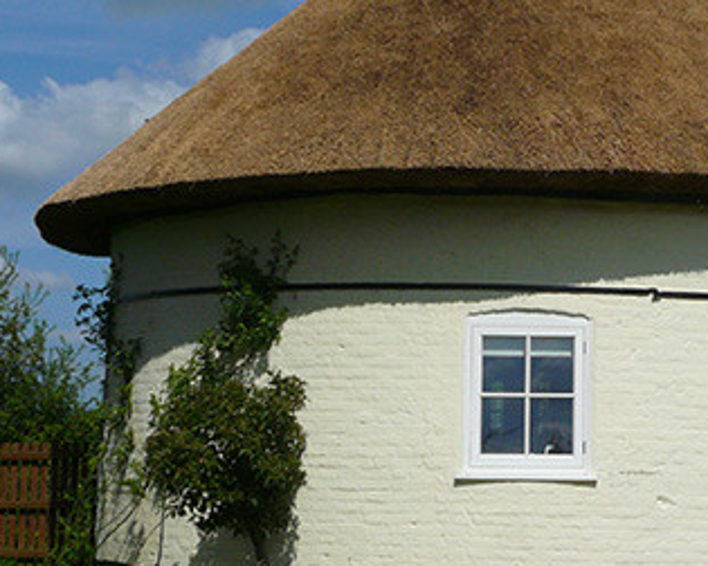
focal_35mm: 78
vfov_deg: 19.7
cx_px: 571
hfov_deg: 24.0
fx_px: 1634
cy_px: 290
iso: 100
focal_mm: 6.9
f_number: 10
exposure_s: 1/400
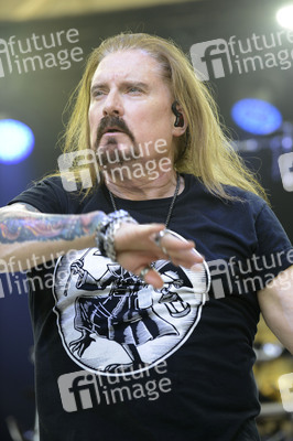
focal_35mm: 140
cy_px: 220
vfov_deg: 14.7
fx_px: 1712
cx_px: 146
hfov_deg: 9.8
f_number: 4.5
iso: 1000
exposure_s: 1/640
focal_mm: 140
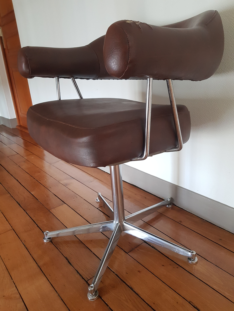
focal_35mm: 26
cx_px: 117
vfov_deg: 67.3
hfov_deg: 53.1
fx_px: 234
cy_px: 156
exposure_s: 1/33
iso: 250
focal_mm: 4.2
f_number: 1.7
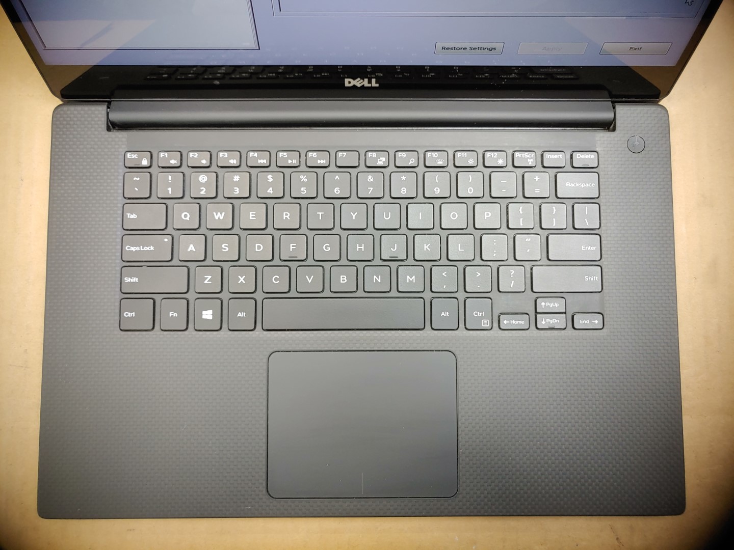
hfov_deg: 67.3
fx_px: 551
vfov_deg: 53.1
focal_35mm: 26
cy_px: 275
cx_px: 367
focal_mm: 4.36
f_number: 1.8
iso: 100
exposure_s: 1/60
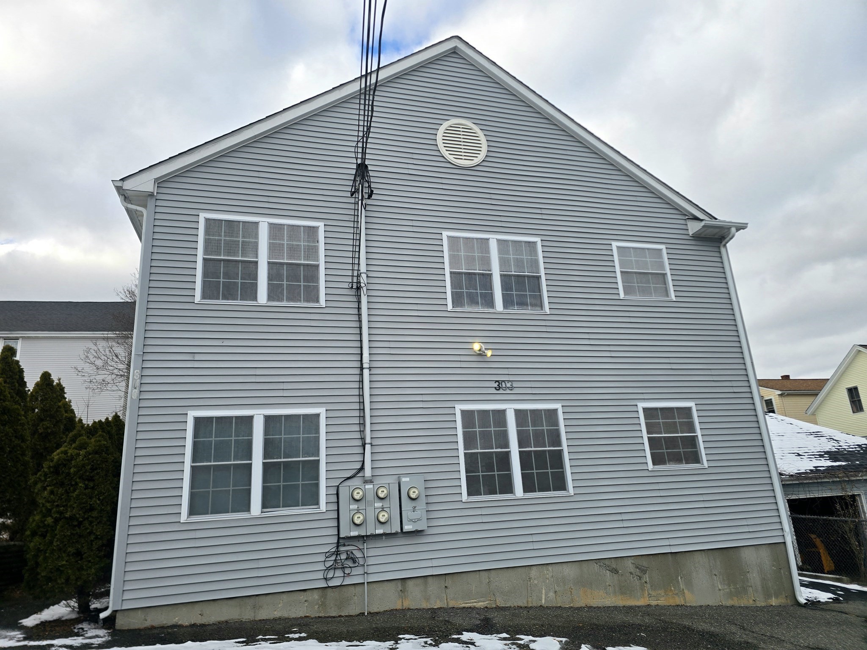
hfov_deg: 73.9
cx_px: 434
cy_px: 325
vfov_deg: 58.9
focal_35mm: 23
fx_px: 576
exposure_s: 1/333
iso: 12
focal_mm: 6.3
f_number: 1.7
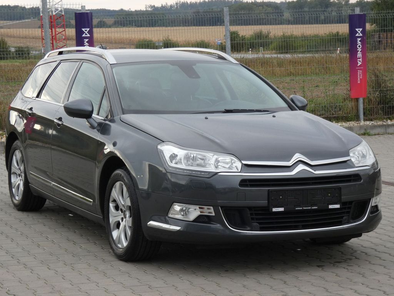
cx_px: 197
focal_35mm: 95
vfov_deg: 15.6
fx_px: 1081
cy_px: 148
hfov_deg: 20.7
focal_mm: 17.1
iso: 100
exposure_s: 1/80
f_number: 5.6
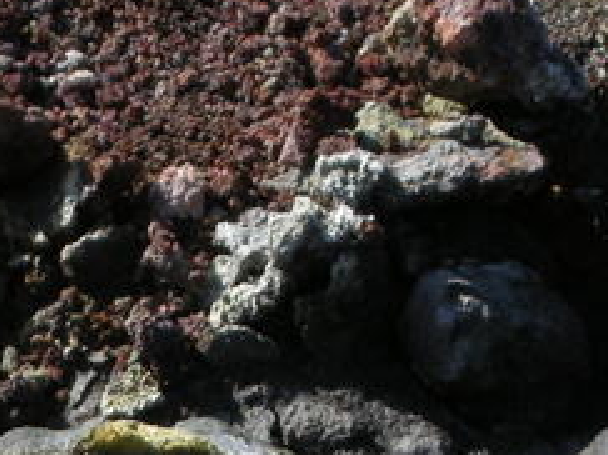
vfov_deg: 2.9
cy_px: 862
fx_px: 9094
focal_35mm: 518
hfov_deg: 3.8
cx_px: -133
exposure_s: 1/283
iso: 100
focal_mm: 26.3
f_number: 5.8
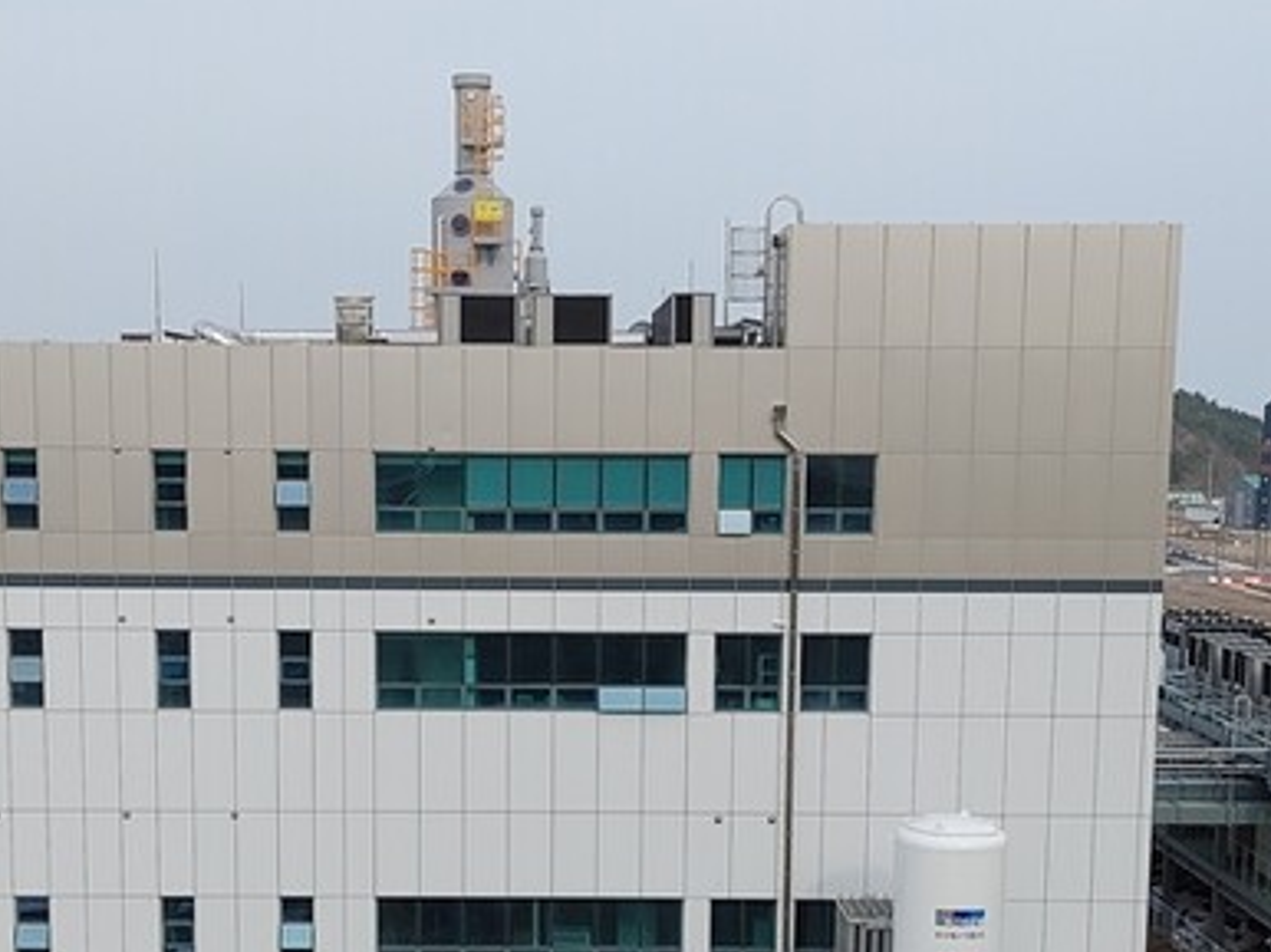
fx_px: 2055
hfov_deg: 34.3
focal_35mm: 56
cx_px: 553
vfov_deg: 25.8
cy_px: 698
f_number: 1.8
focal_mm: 4.81
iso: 50
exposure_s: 1/1220
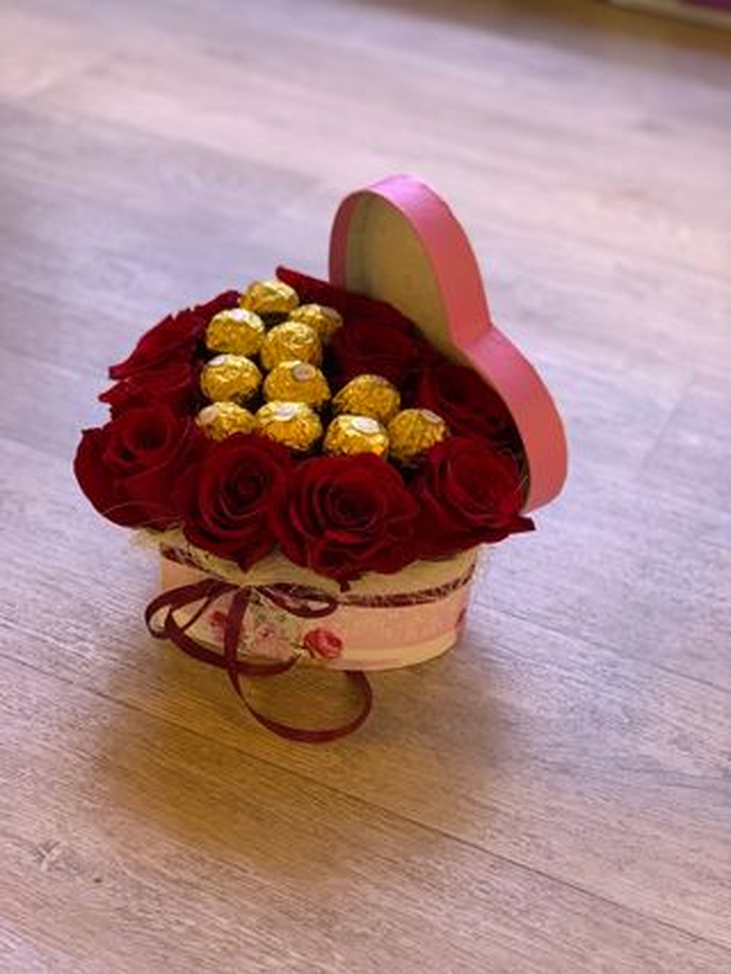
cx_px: 366
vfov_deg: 36.8
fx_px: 1463
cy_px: 487
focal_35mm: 52
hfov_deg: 28.1
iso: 400
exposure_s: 1/50
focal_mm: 6
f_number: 2.4
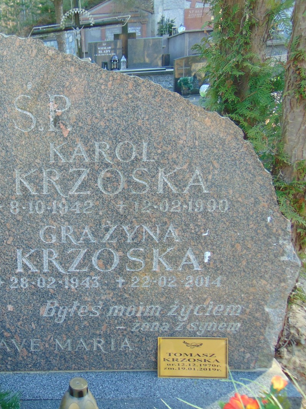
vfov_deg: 54.0
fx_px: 401
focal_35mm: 34
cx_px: 49
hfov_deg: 39.6
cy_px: 205
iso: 80
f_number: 3
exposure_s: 1/50
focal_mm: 4.5
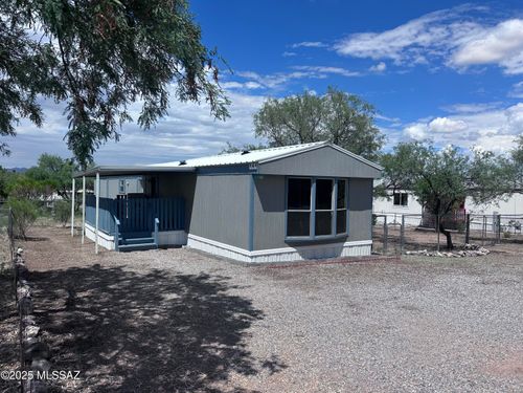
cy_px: 196
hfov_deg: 71.6
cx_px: 262
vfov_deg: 56.8
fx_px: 363
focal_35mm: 24
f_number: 1.78
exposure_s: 1/8197
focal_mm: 6.86
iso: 80
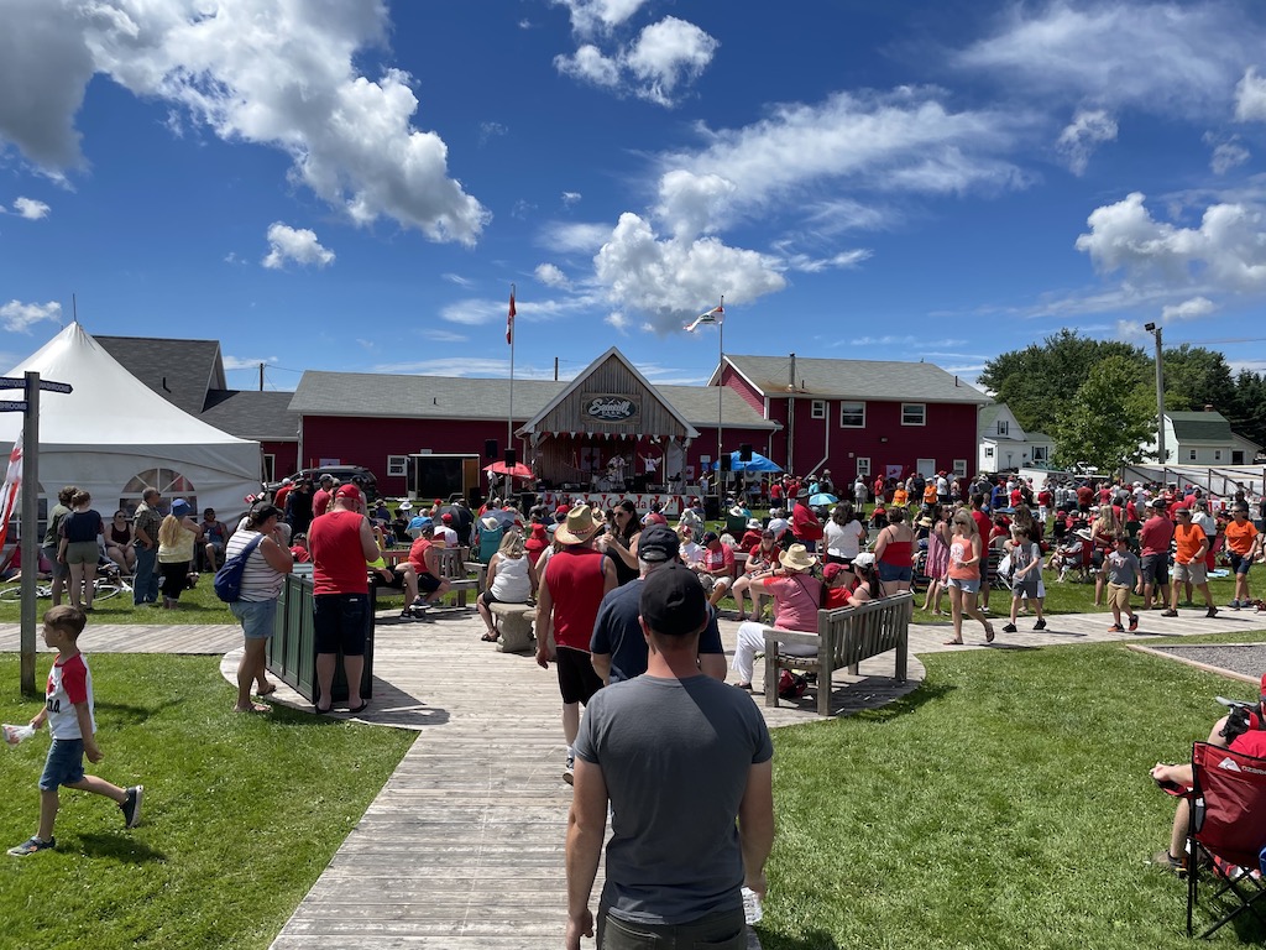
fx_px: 951
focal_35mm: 26
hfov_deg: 67.3
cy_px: 475
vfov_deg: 53.1
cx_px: 633
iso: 32
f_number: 1.6
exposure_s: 1/2618
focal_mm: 4.2
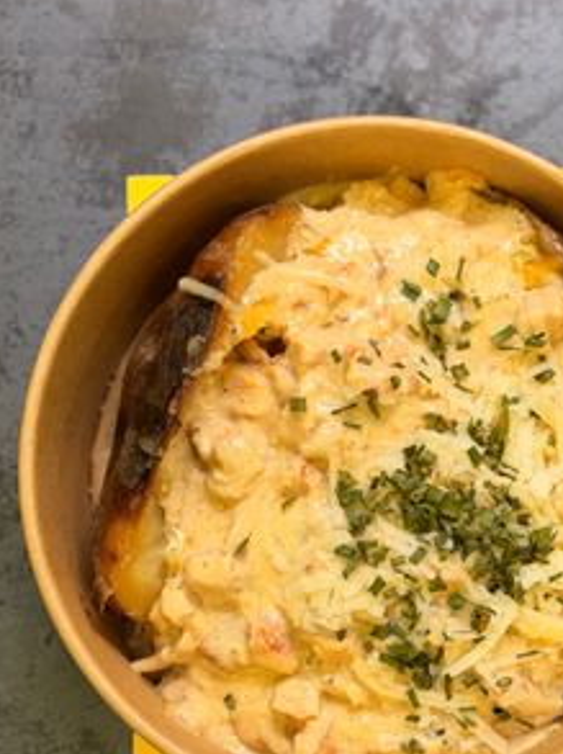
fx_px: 1521
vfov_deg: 27.7
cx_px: 388
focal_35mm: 70
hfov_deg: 20.9
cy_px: 483
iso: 80
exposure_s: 1/100
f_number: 1.78
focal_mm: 6.76
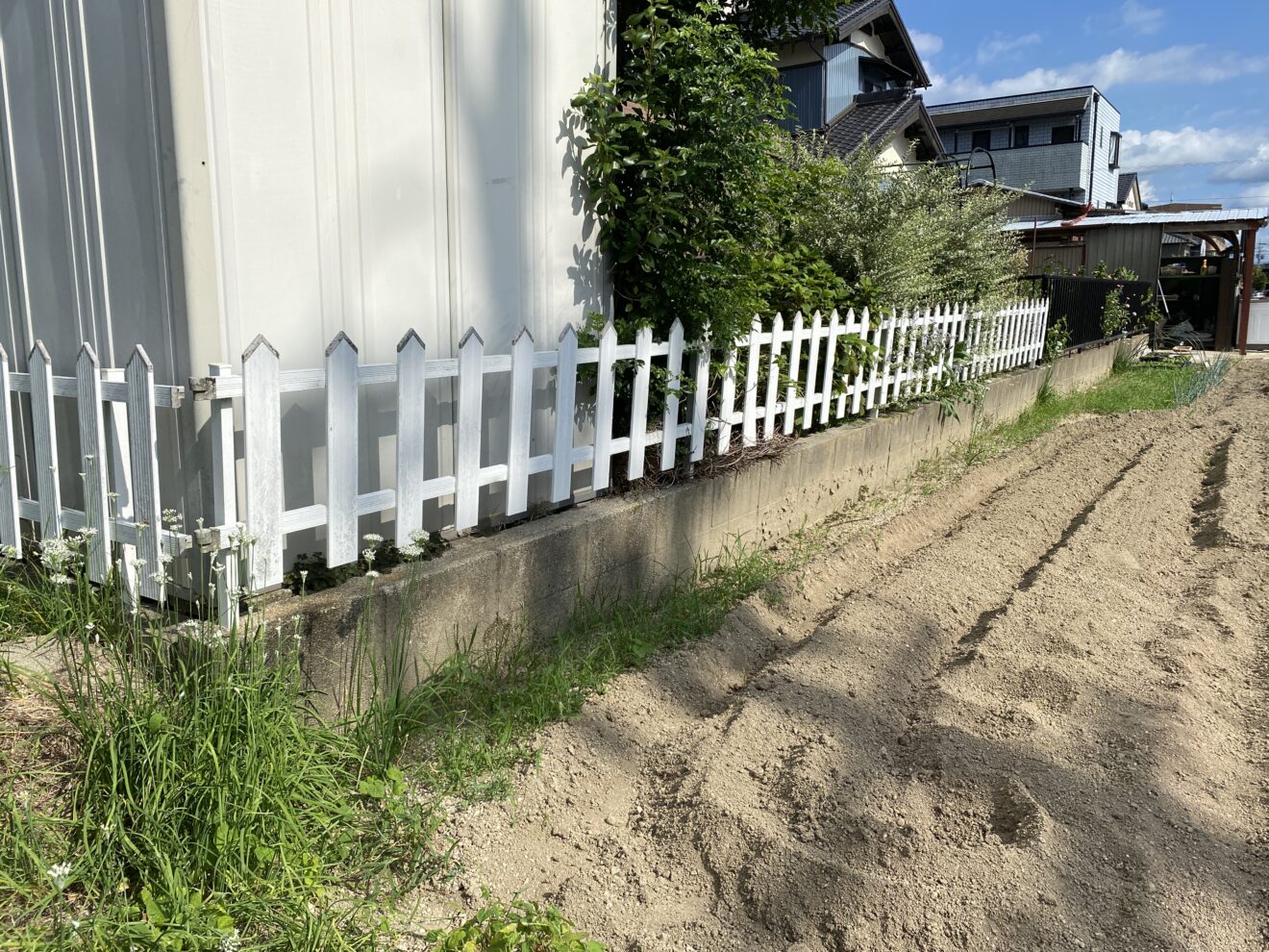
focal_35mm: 26
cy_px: 476
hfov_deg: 67.3
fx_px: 953
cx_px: 634
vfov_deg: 53.1
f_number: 1.8
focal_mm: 4.25
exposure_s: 1/4608
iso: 32
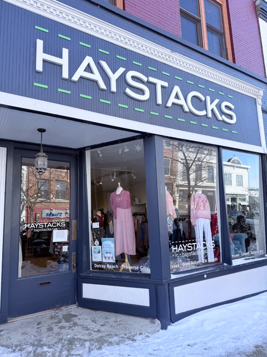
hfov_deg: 56.8
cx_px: 134
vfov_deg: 71.6
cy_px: 178
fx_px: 247
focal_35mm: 24
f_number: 1.78
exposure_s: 1/1018
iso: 80
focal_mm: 6.76
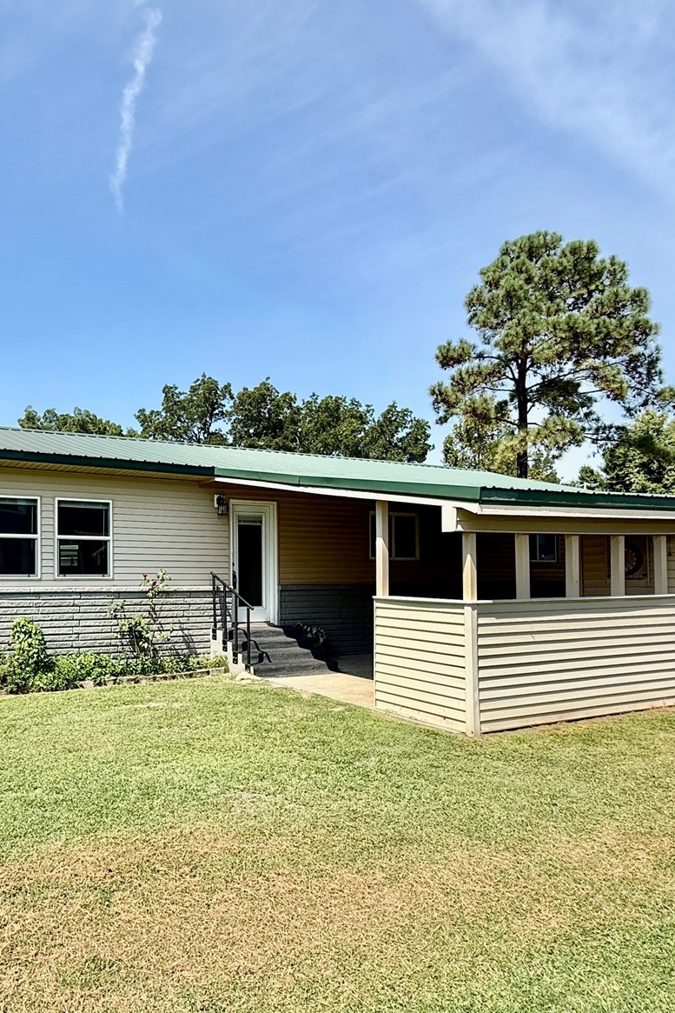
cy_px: 558
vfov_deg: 73.5
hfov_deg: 50.4
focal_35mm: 24
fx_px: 675
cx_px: 149
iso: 50
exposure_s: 1/1534
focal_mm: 2.22
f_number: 2.2
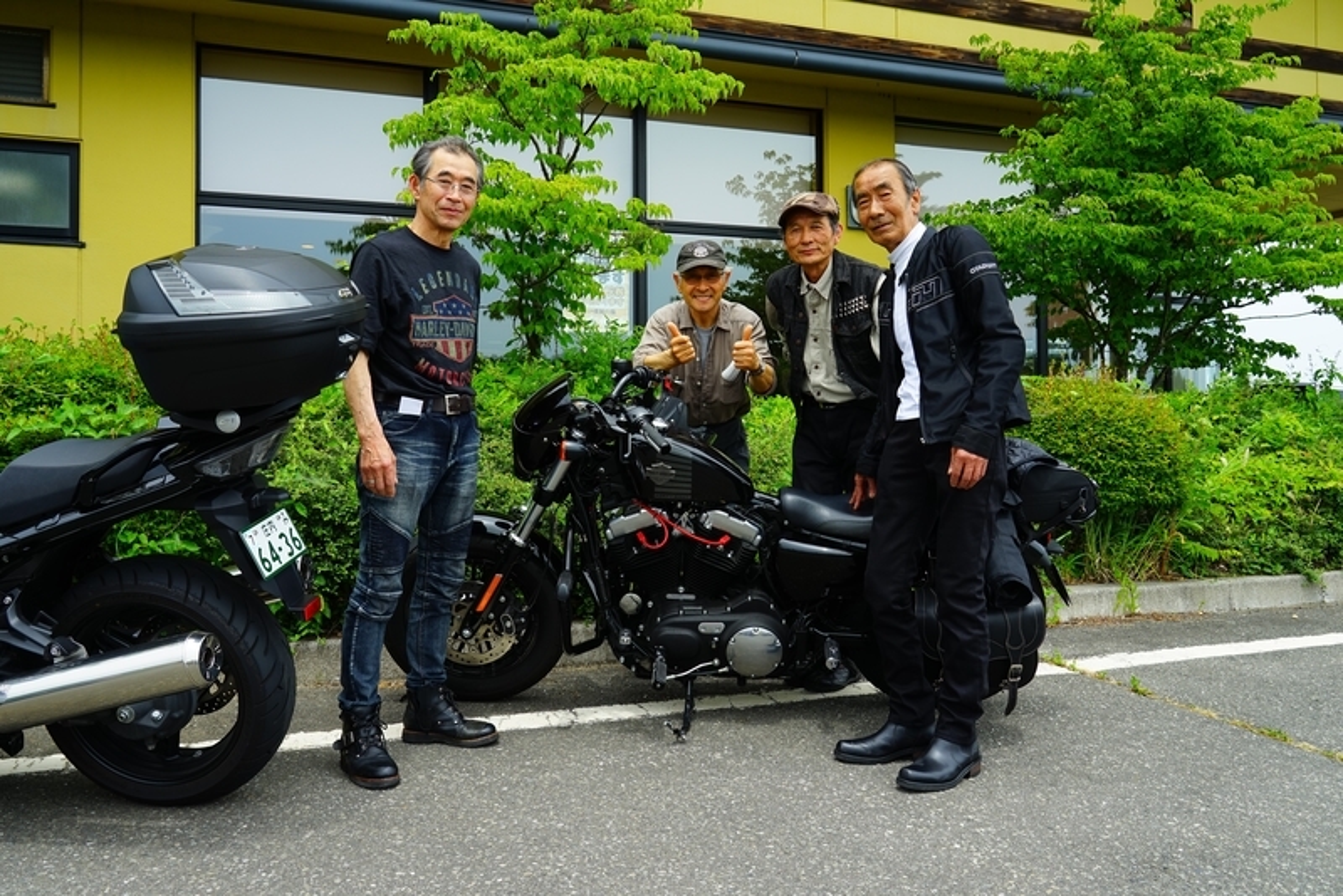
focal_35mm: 25
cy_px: 448
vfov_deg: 51.3
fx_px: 933
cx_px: 672
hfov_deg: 71.5
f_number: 8
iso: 100
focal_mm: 25
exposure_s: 1/90
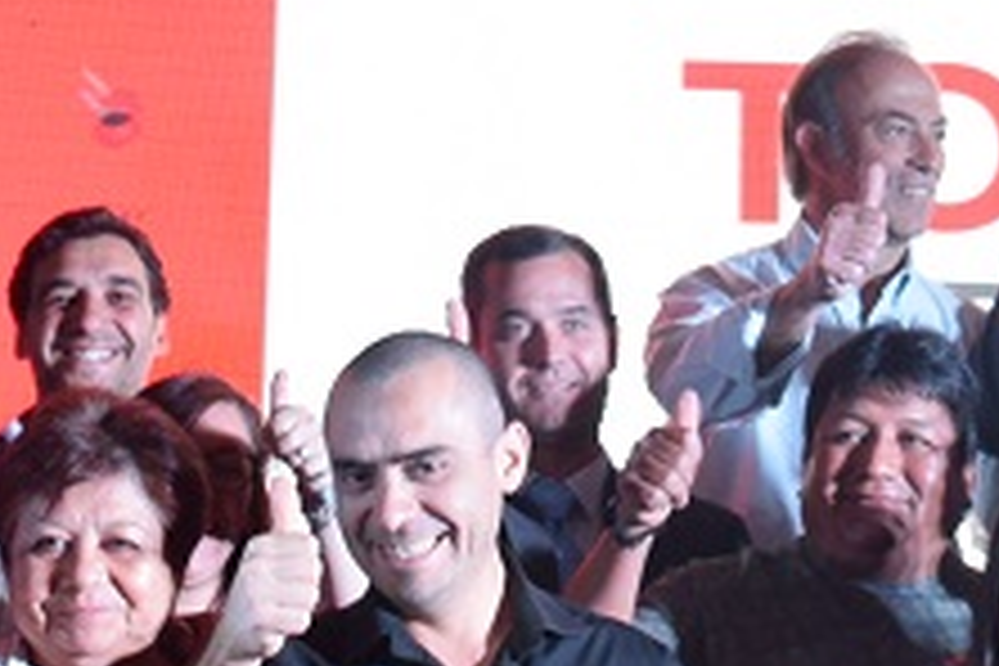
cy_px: -144
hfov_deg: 14.0
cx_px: 810
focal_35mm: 146
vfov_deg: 9.3
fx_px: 4051
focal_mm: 18
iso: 400
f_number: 4
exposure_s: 1/30
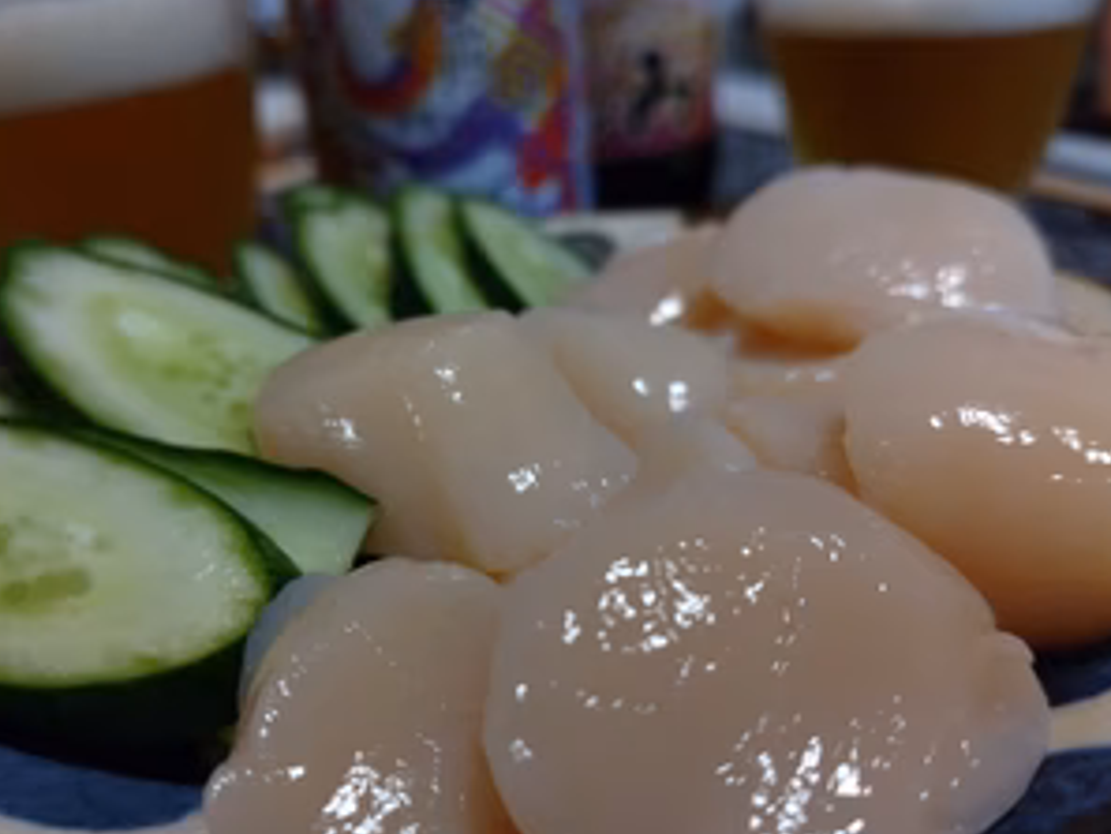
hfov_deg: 58.3
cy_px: 479
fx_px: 995
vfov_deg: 45.3
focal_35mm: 31
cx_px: 516
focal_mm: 5.5
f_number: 1.9
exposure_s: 1/40
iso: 819
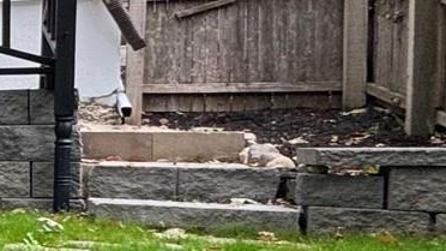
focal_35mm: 84
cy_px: 154
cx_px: -780
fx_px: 993
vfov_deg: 14.4
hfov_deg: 12.8
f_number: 2.2
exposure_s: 1/99
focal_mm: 2.22
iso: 100
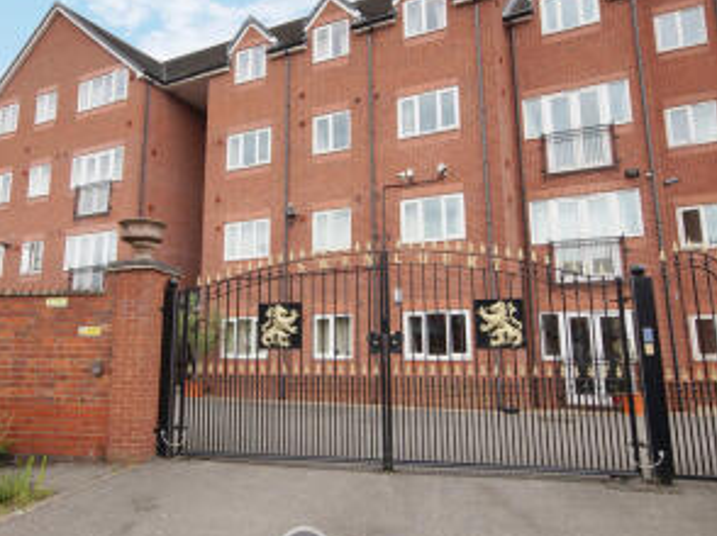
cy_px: 236
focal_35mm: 28
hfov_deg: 63.3
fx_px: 579
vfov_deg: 49.6
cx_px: 322
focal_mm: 12
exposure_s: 1/80
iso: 100
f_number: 9
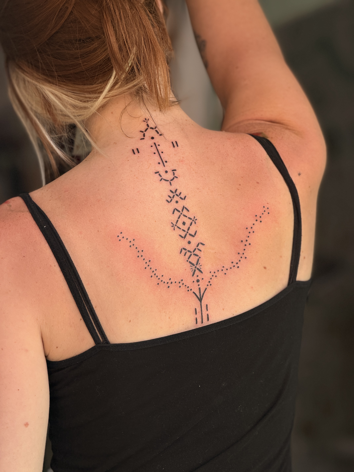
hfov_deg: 14.8
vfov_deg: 19.6
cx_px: 177
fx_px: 1364
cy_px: 236
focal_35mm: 100
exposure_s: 1/121
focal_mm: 16.89
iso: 50
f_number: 2.8
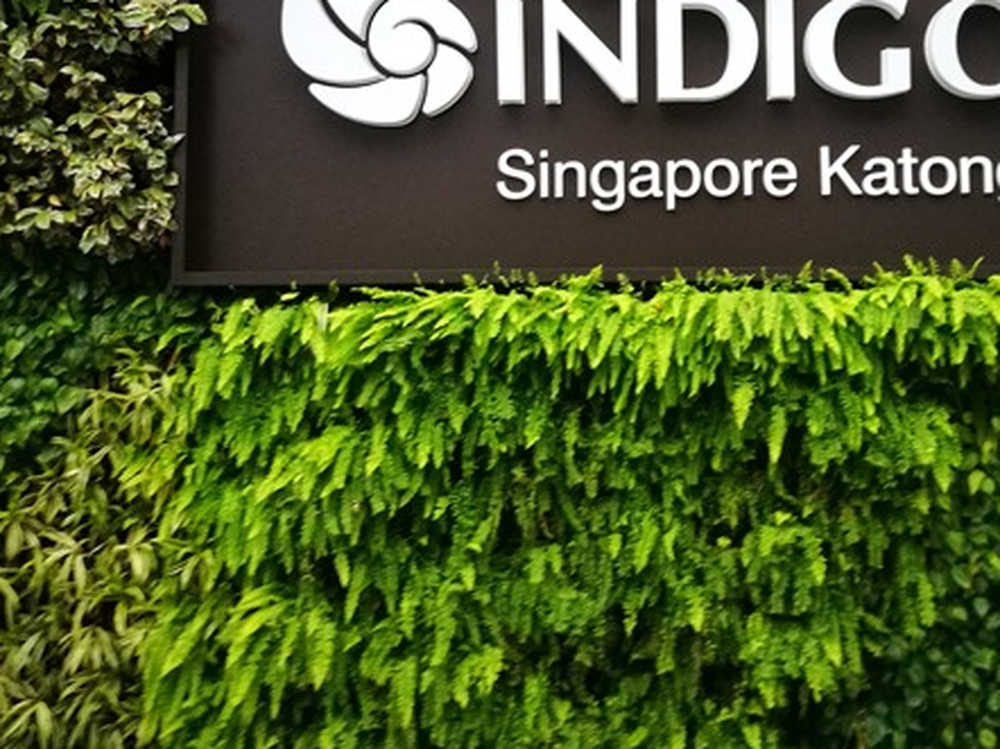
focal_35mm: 44
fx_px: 1270
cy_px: 145
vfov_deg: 31.9
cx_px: 602
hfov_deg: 42.8
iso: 320
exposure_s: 1/30
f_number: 2.2
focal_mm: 4.5
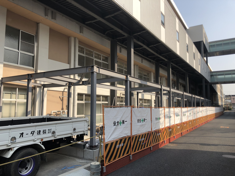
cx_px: 118
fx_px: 190
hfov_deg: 63.4
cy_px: 88
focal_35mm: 28
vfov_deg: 49.7
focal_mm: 3.99
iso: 20
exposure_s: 1/1021
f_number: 1.8
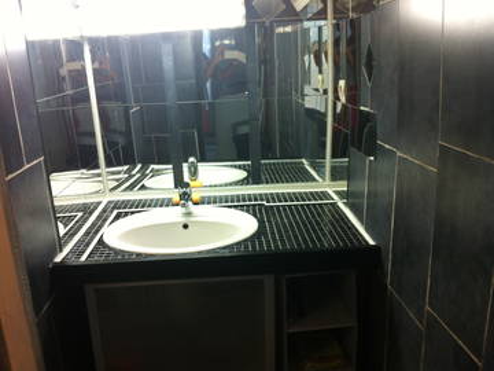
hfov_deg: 52.6
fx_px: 499
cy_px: 186
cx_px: 247
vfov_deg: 40.7
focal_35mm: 35
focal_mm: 3.85
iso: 80
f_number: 2.8
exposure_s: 1/20
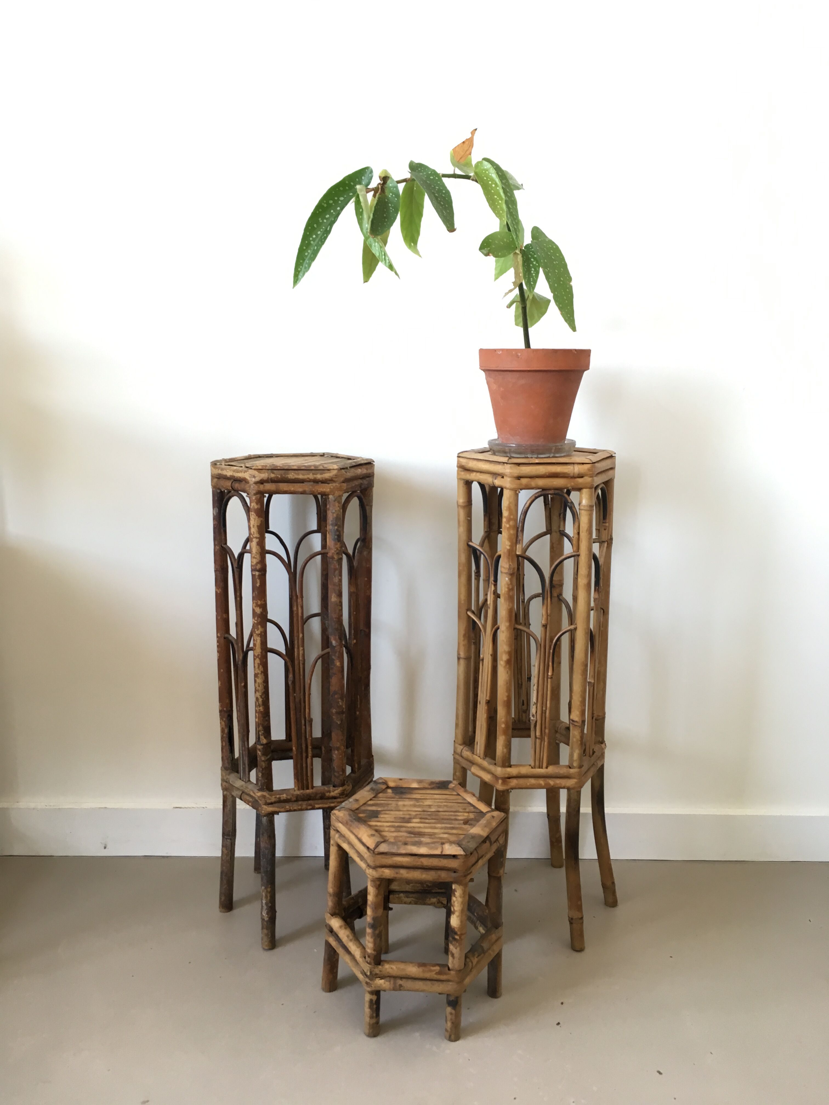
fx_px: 926
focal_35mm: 29
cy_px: 552
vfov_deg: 61.7
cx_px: 414
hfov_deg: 48.2
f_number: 2.2
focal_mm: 4.15
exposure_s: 1/33
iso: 64
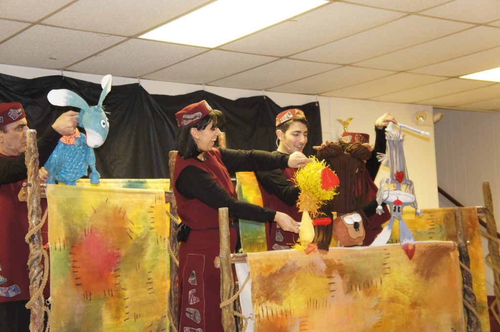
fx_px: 812
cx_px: 250
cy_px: 166
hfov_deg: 34.2
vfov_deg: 23.1
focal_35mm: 58
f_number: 4.5
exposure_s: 1/60
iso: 1600
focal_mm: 39
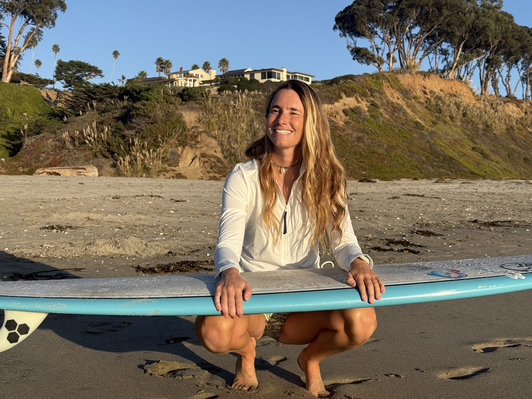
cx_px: 266
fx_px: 738
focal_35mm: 48
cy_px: 200
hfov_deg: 39.7
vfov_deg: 30.3
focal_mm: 6.76
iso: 64
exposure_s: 1/4587
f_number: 1.78
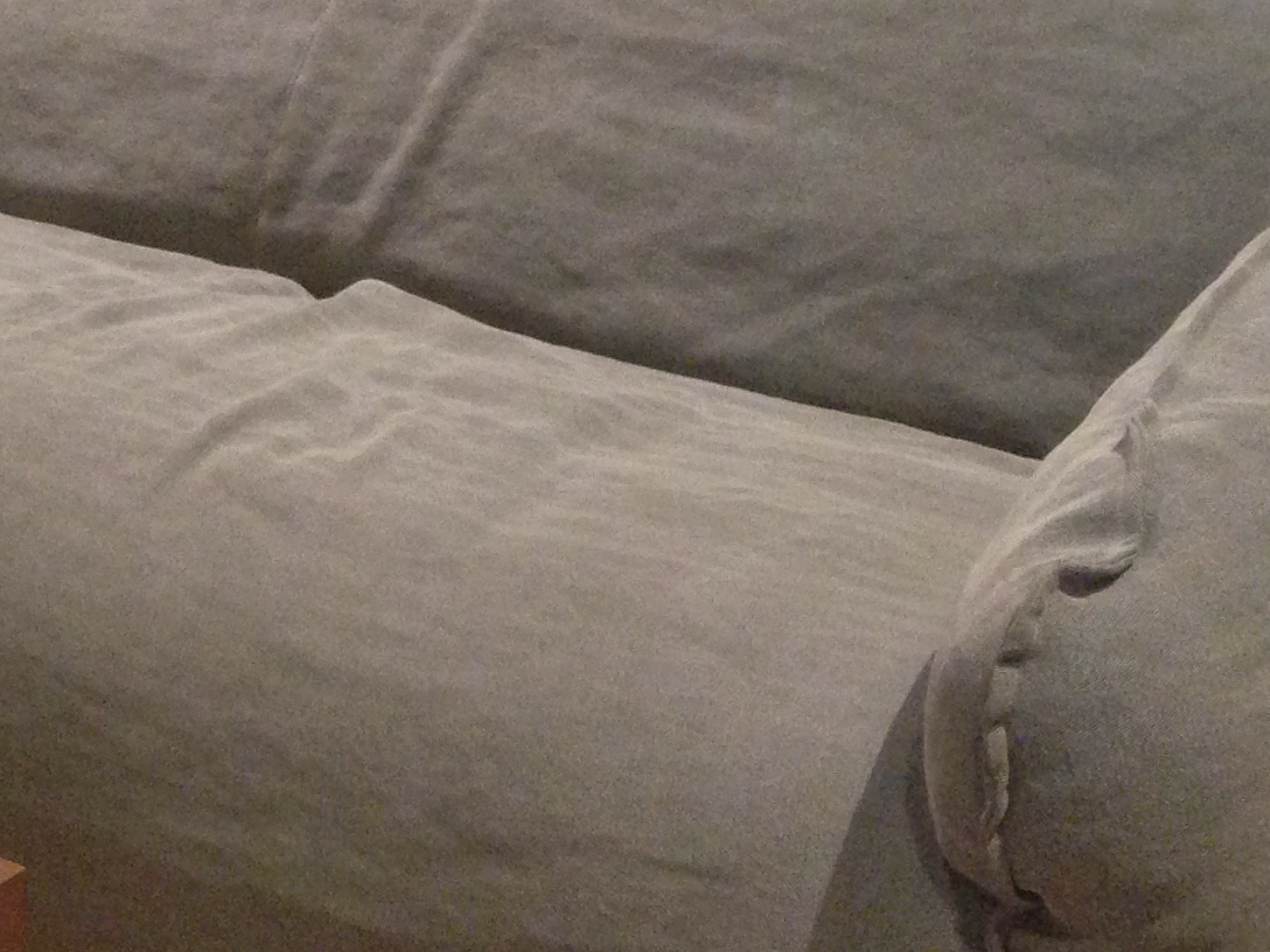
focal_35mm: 99
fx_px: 3632
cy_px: 414
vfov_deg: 14.9
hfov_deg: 19.6
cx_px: 223
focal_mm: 4.12
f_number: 2.4
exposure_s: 1/20
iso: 250
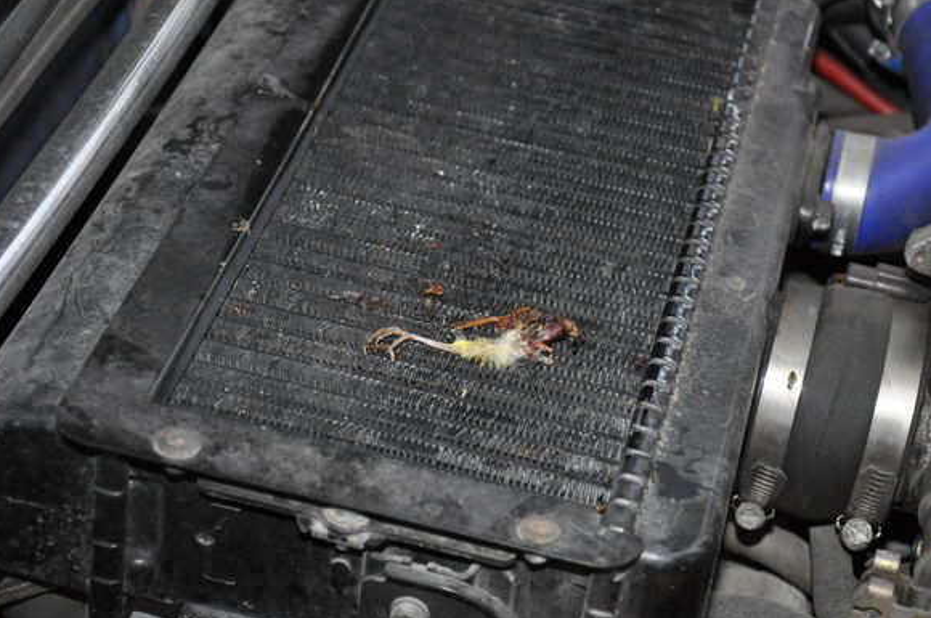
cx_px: 494
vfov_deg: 14.2
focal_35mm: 96
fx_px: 2479
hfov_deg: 21.3
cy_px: 336
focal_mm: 58
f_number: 5
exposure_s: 1/60
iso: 800
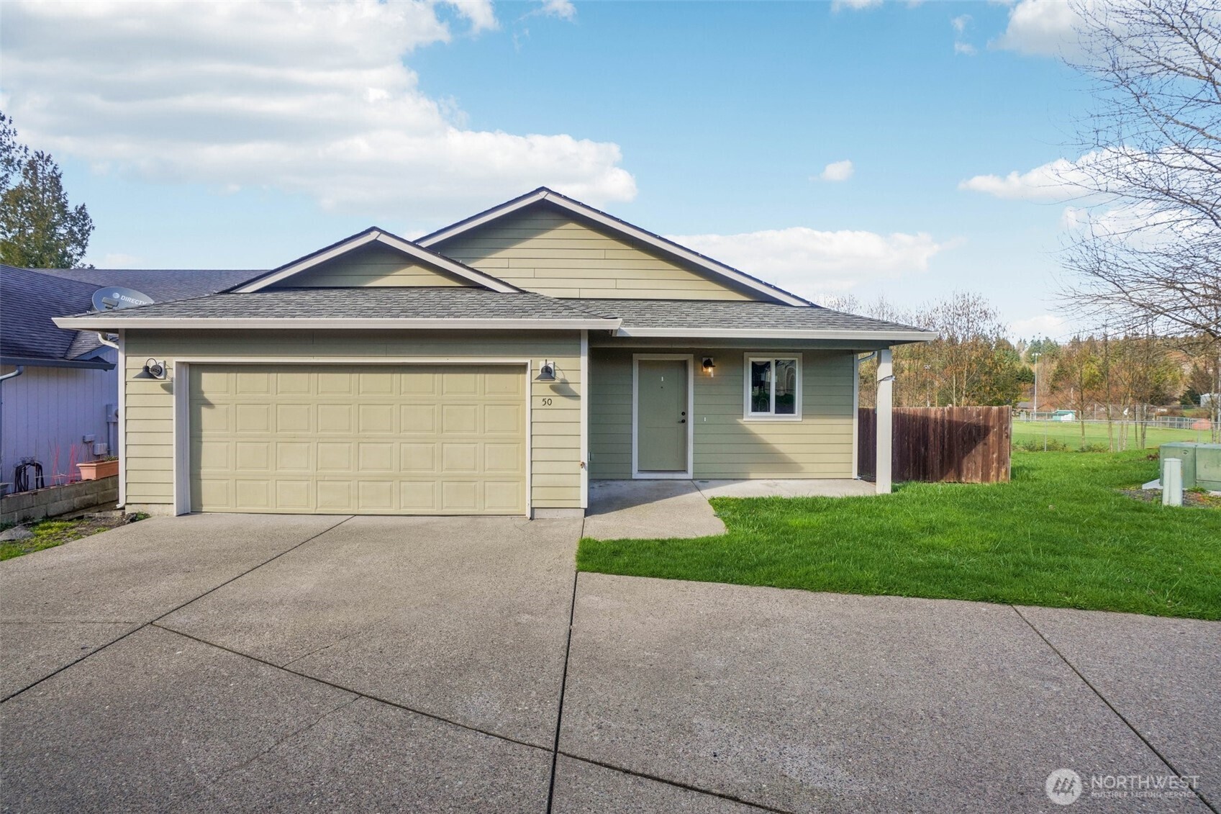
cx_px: 610
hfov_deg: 96.7
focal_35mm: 16
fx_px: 543
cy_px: 407
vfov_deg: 73.7
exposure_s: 1/500
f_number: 8
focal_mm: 16
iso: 400
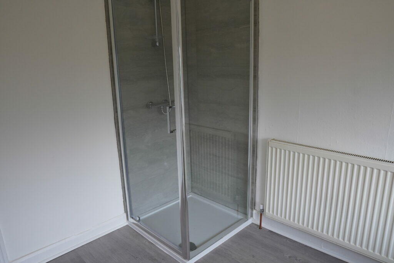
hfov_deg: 73.7
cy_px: 132
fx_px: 263
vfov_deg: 53.1
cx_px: 197
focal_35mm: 24
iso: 800
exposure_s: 1/160
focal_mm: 16
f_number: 4
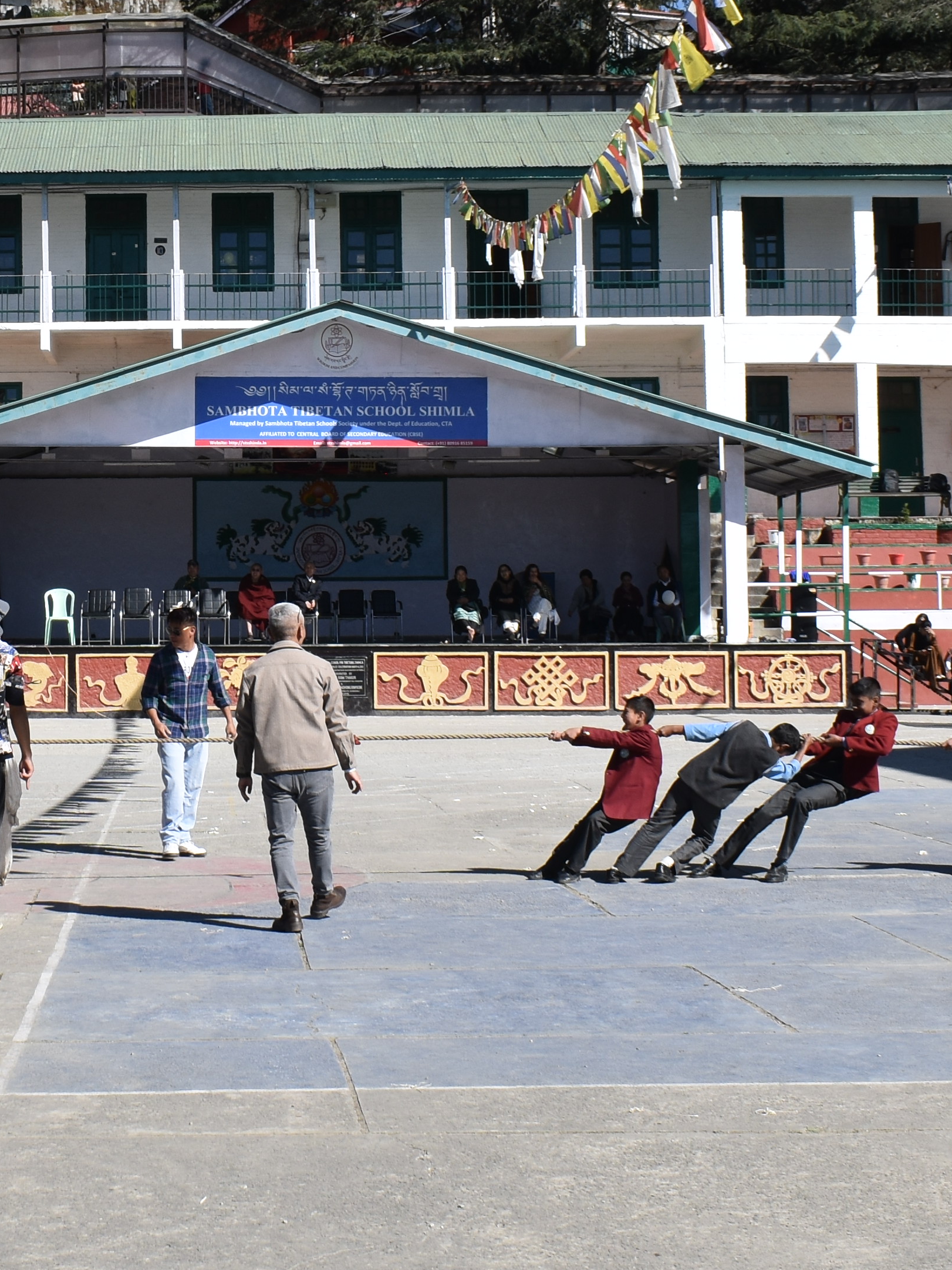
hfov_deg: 20.1
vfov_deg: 27.0
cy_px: 491
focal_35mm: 72
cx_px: 114
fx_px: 2640
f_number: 8
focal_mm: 18
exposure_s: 1/250
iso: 110
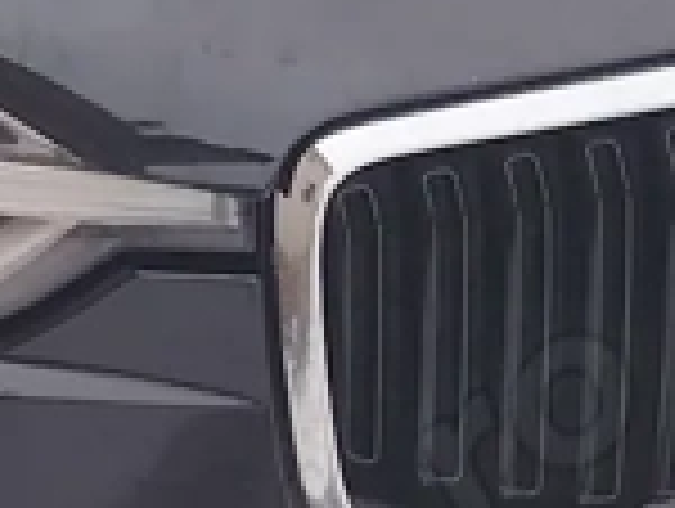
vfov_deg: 6.0
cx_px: -378
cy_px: -378
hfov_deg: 7.9
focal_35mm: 246
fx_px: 4805
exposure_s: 1/182
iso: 100
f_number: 1.75
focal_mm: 5.25
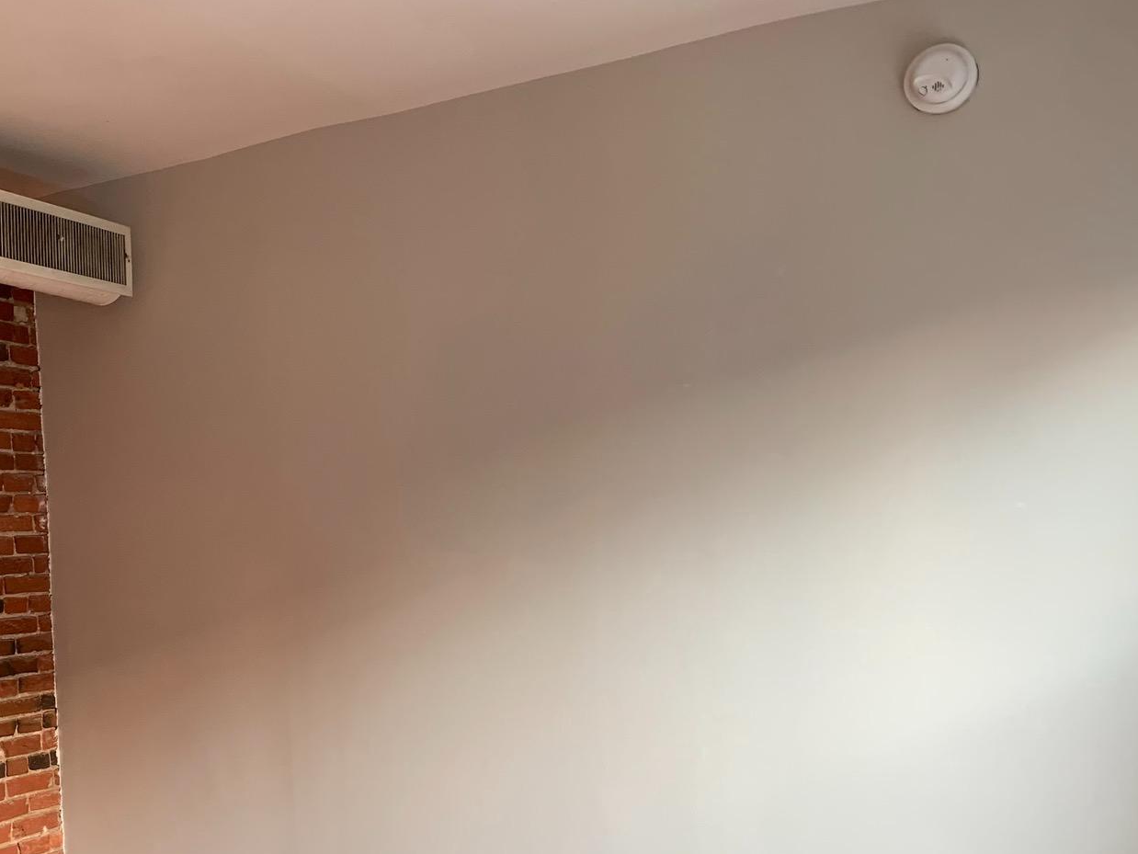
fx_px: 1414
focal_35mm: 43
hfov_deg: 41.8
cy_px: 630
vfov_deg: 33.0
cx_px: 220
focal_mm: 4.25
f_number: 1.8
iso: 100
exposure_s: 1/115
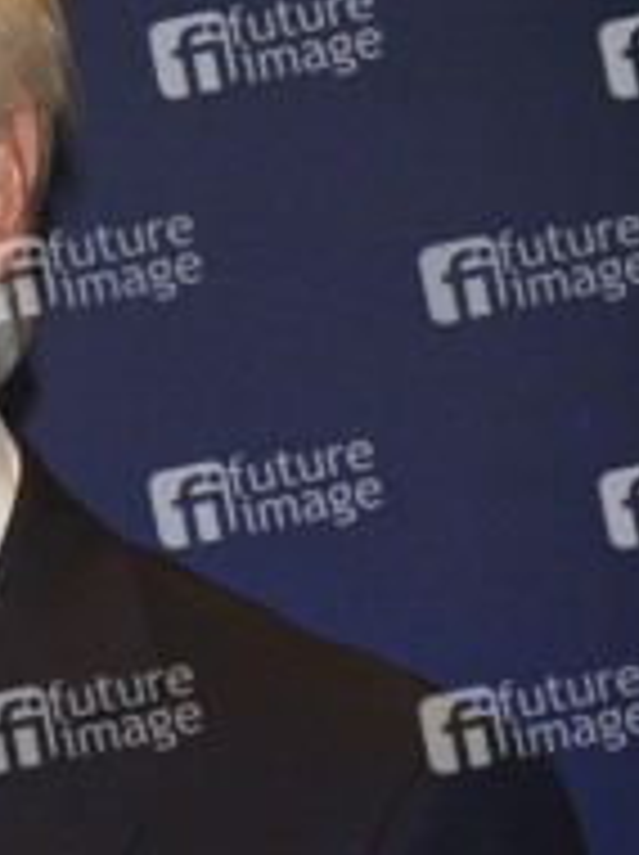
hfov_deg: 3.4
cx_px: -304
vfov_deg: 4.6
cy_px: 382
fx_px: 10706
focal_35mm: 434
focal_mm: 190
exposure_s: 1/50
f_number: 5.6
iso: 1600
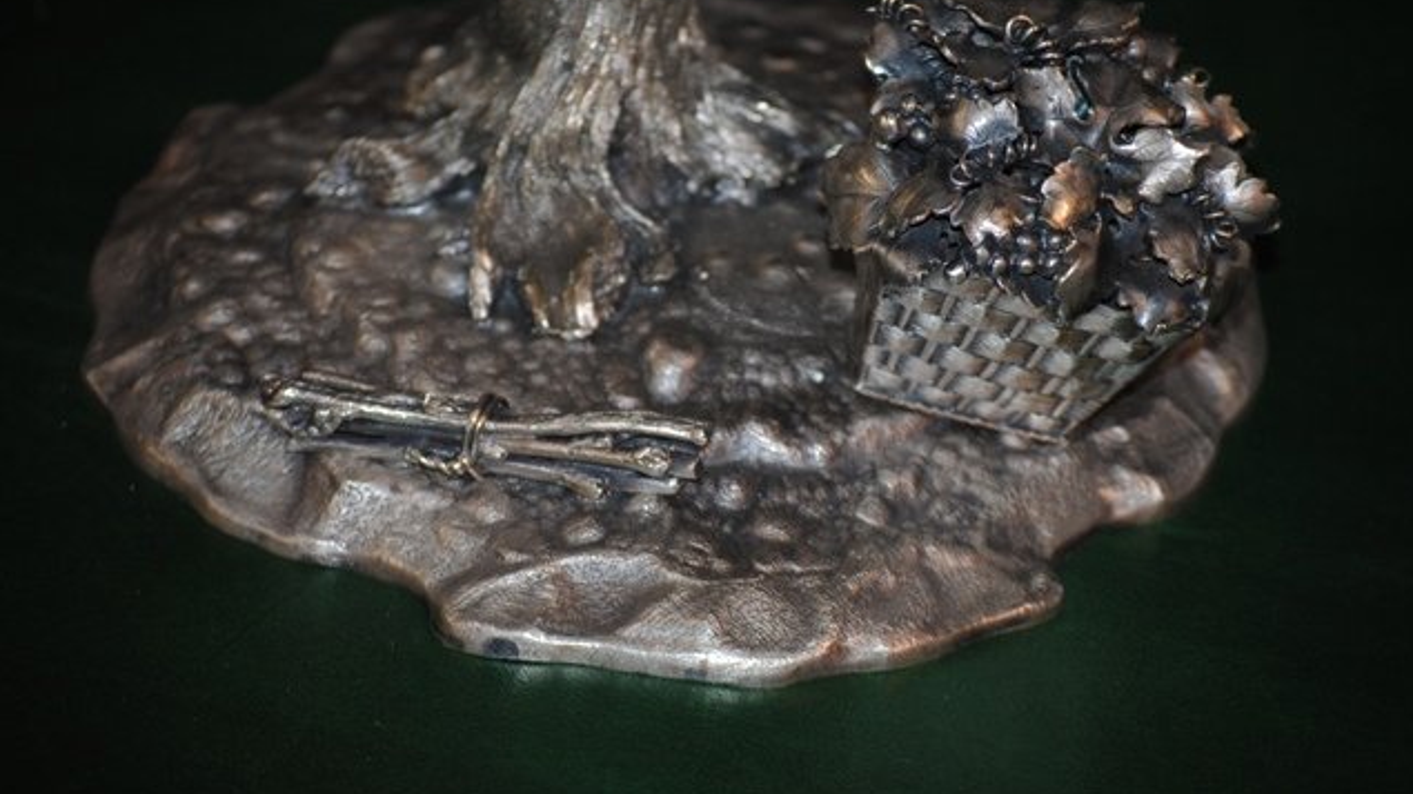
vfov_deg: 9.3
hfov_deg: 16.5
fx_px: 4870
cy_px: 336
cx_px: 710
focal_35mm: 130
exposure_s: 1/60
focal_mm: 82
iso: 200
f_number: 4.2
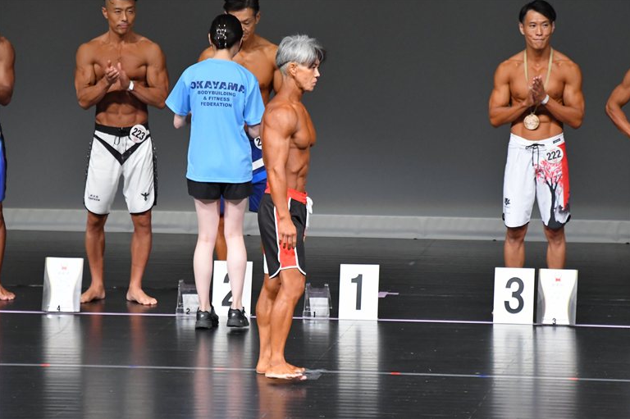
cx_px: 315
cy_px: 209
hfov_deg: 6.5
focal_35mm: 318
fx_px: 5561
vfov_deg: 4.3
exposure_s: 1/400
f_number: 5.6
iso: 5000
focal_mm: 210
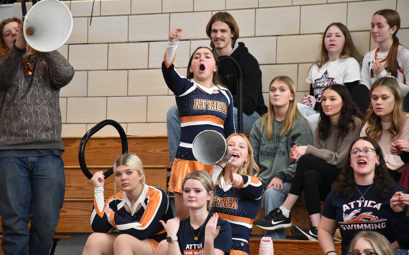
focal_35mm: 215
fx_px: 2396
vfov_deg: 6.1
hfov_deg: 9.8
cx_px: 205
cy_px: 134
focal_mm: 140
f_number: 5.6
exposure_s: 1/500
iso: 6400
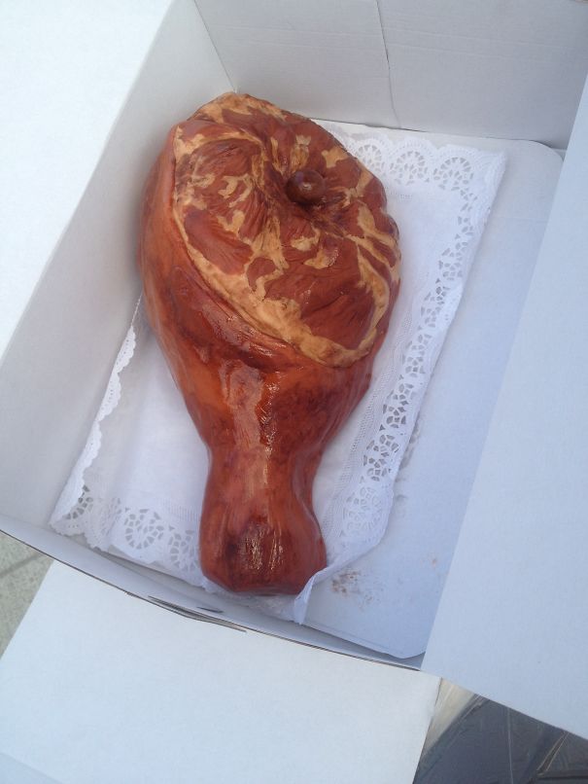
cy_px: 392
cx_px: 294
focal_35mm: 35
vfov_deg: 52.6
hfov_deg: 40.7
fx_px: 792
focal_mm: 4.28
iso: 50
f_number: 2.4
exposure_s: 1/201
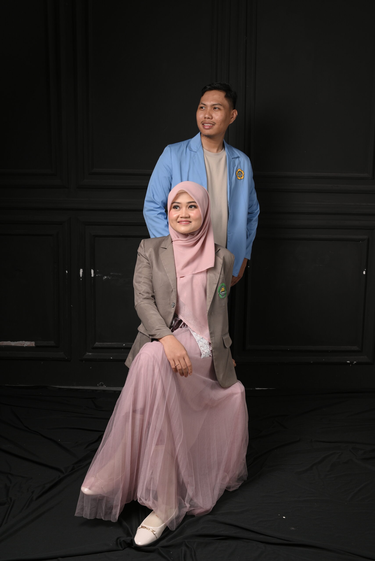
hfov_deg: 37.9
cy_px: 280
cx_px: 188
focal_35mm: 35
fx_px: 546
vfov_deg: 54.4
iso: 320
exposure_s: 1/100
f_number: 9
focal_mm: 35
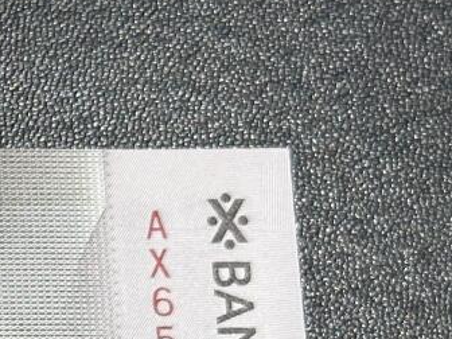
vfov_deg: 7.3
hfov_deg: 9.4
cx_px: -404
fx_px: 2612
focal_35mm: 200
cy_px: 538
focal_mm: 6.86
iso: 100
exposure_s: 1/50
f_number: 1.78
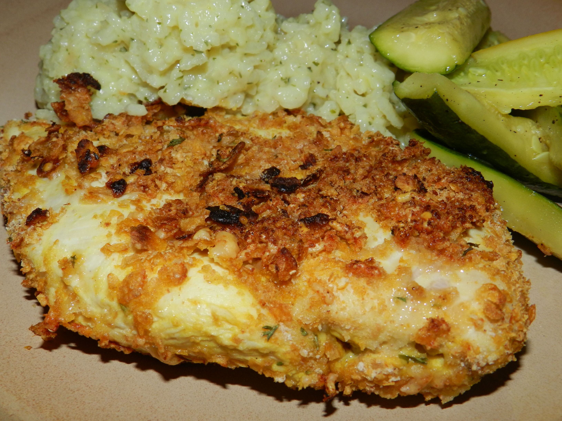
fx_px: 617
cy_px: 210
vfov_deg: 37.7
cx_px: 281
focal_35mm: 38
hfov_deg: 49.0
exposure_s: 1/30
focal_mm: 6.7
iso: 200
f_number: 4
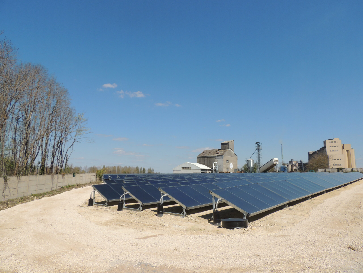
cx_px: 182
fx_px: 252
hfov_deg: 71.6
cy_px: 136
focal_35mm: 24
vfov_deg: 56.8
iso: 100
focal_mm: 4.3
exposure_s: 1/1250
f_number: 3.7
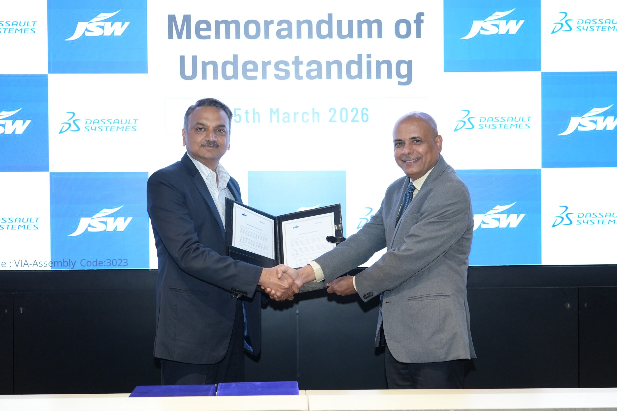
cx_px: 308
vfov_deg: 28.1
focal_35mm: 48
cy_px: 206
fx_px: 823
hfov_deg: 41.1
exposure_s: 1/200
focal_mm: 48
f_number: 4.5
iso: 2500
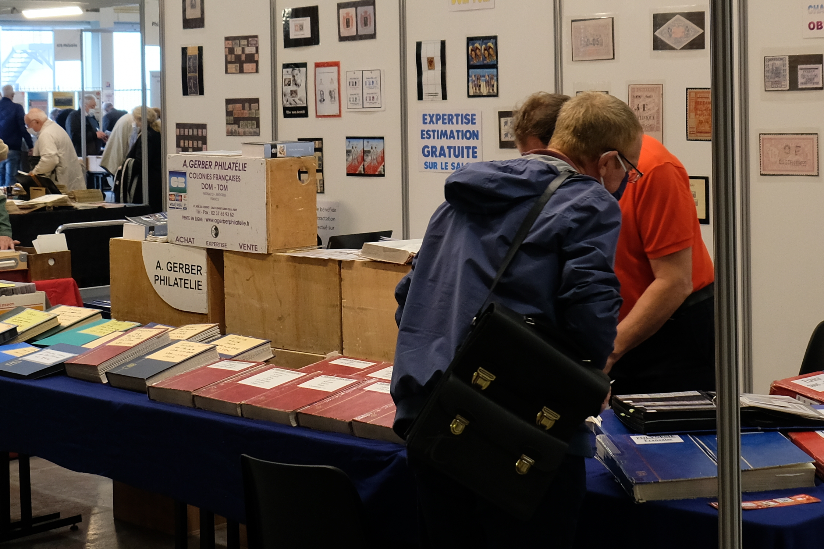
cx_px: 378
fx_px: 1716
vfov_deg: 18.1
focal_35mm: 75
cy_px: 147
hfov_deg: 27.0
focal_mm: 18.5
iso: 800
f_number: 3.5
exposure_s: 1/52
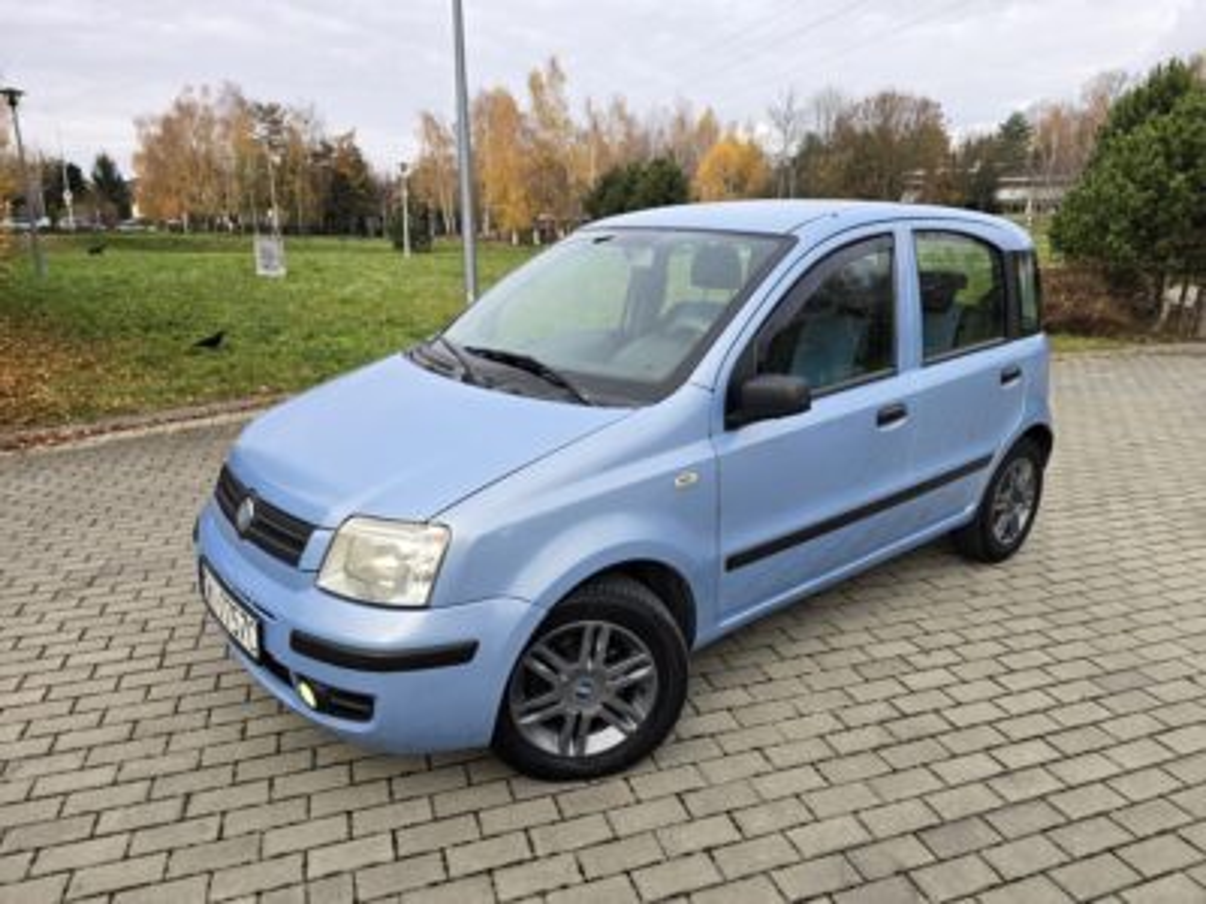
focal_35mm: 23
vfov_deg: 58.9
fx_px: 801
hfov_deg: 73.9
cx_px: 603
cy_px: 452
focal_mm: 6.3
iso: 12
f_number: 1.7
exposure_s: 1/200
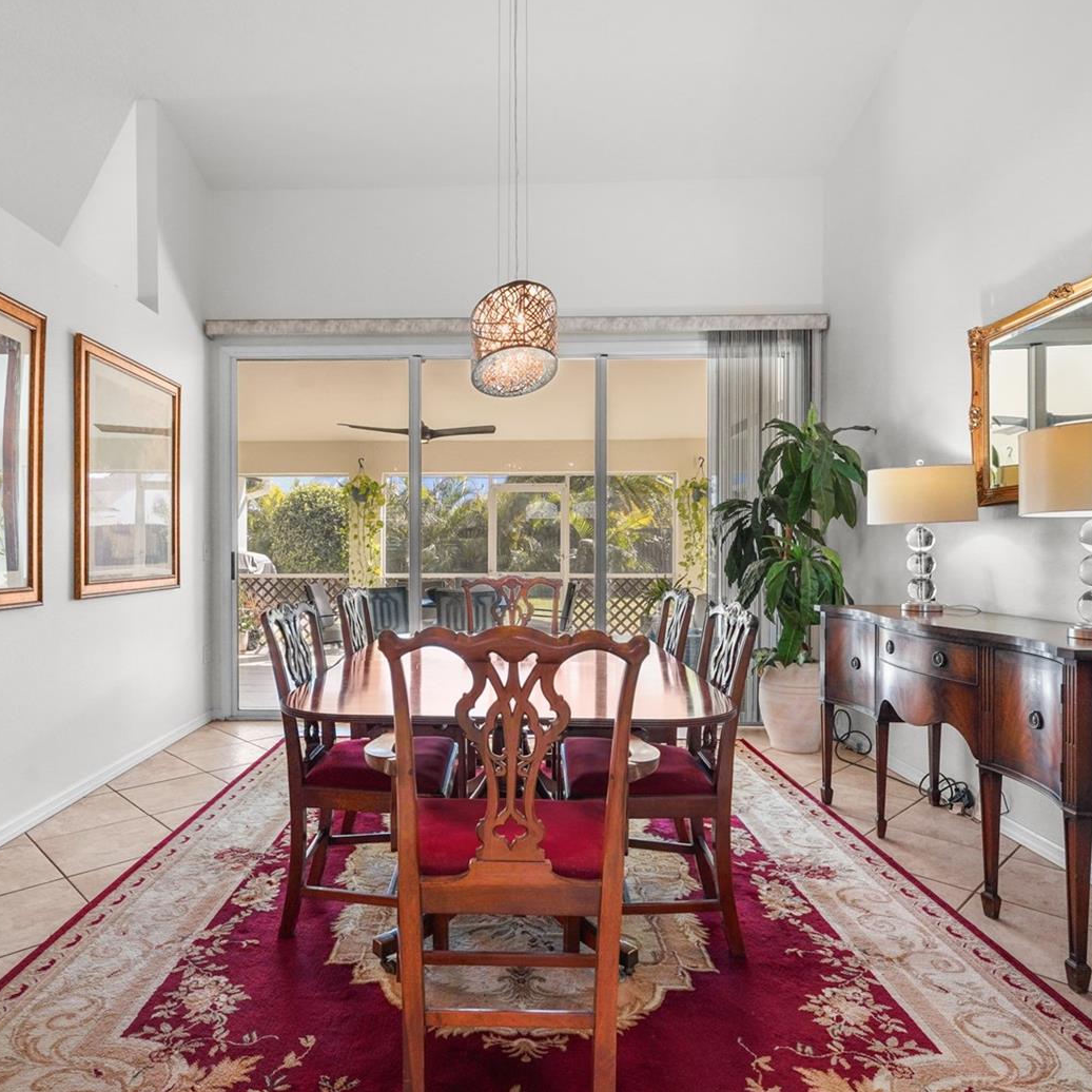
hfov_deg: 71.8
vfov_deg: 72.1
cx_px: 475
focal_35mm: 21
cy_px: 533
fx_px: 749
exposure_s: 1/6
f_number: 9
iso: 250
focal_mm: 16
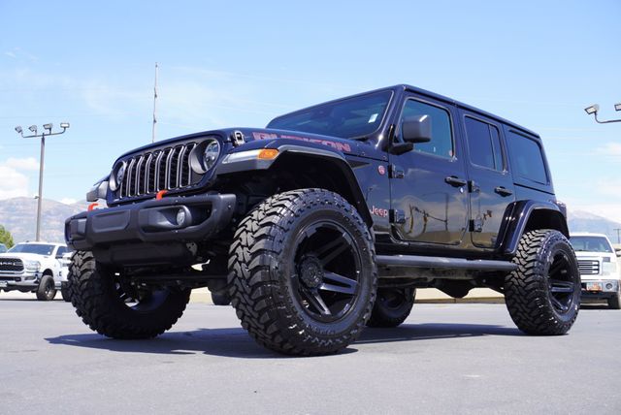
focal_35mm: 39
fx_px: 673
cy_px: 208
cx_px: 310
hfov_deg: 49.5
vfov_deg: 34.3
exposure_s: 1/100
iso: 100
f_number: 8
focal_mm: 26
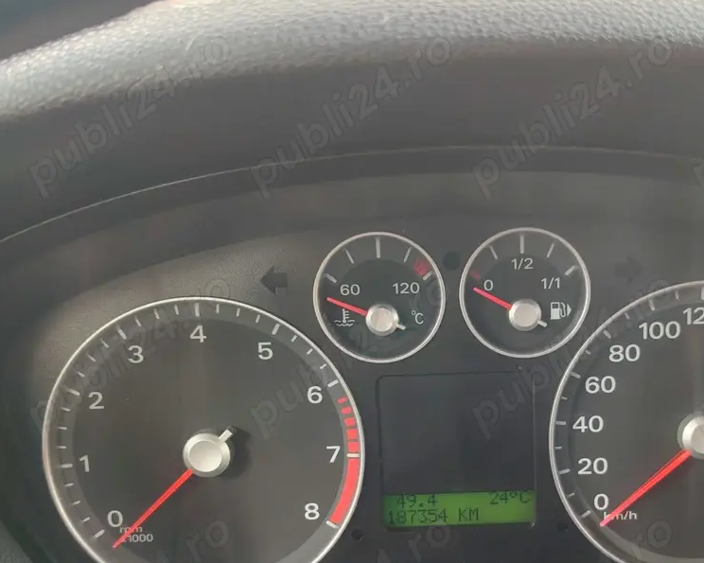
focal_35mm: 42
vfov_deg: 35.1
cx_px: 460
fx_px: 875
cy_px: 405
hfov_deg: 43.3
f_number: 1.75
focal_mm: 5.25
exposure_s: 1/33.3
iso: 221
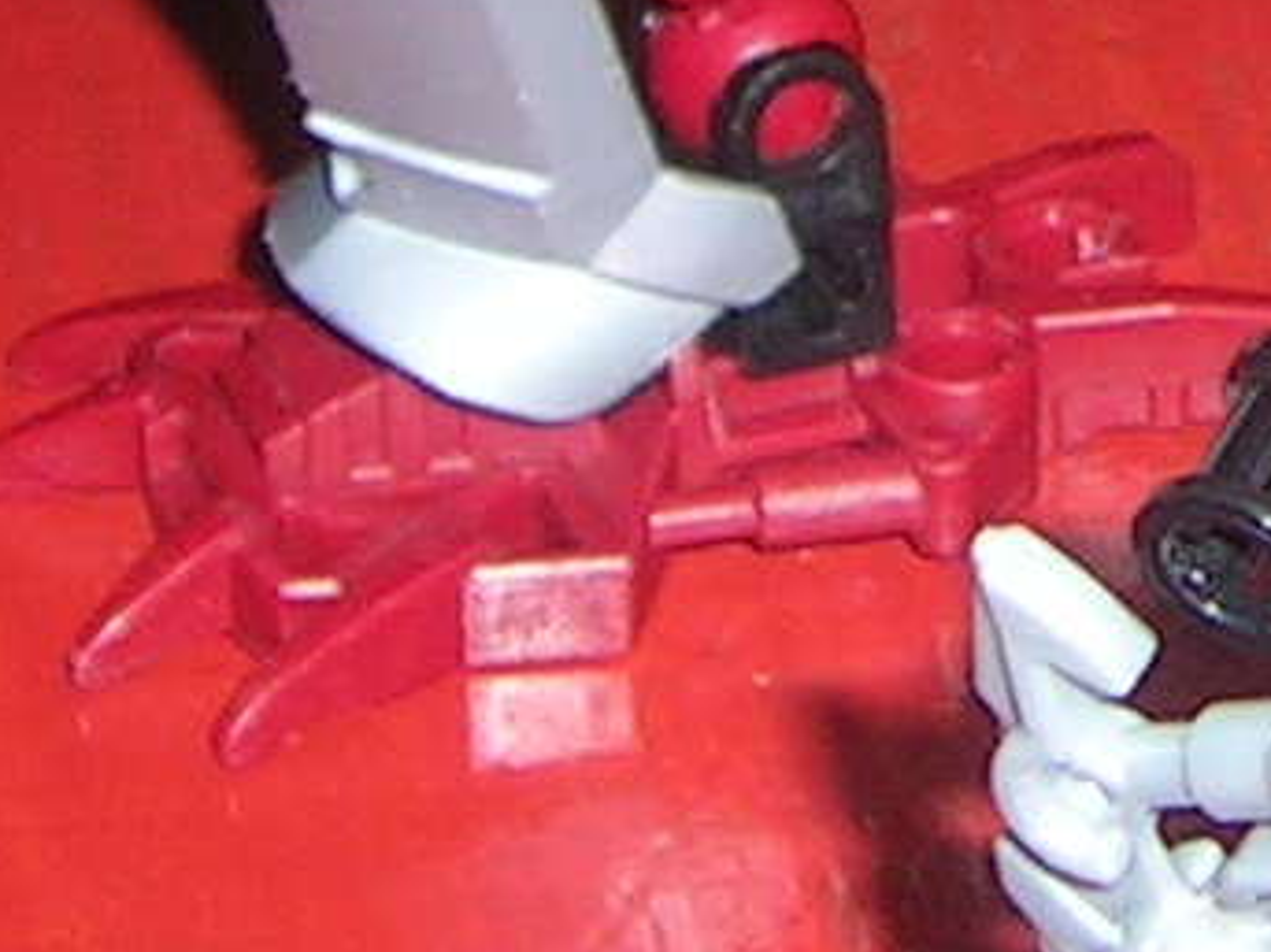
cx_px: 1523
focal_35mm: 209
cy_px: -700
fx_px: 7671
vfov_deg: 6.9
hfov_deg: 9.3
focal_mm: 5.4
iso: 50
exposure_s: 1/60.1
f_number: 2.8
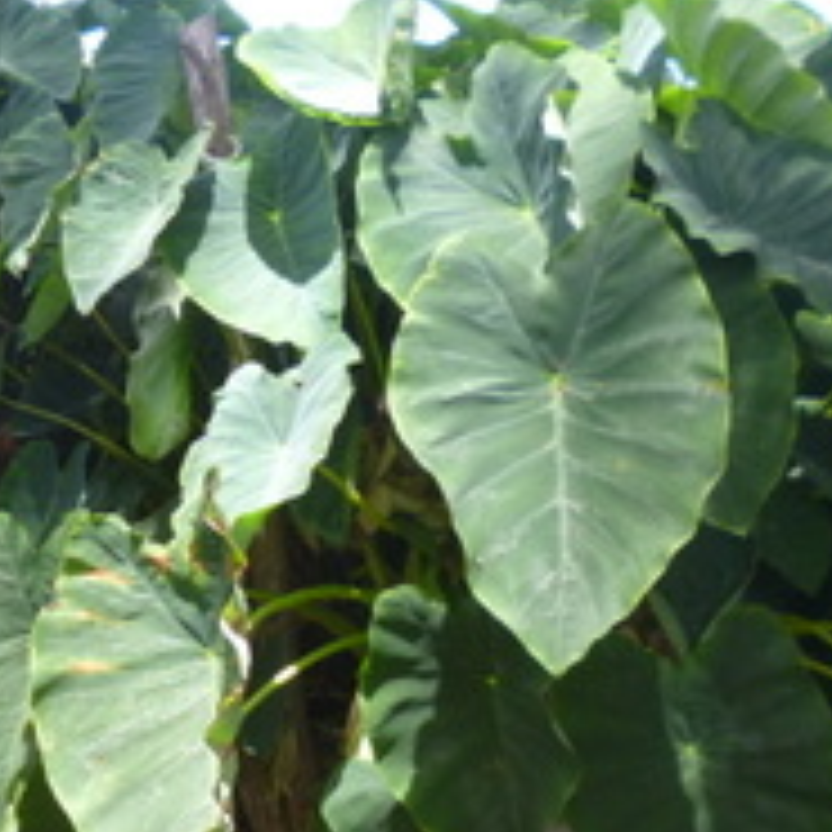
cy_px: 531
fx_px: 1496
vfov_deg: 30.9
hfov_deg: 28.8
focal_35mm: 55
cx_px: -36
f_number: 2.5
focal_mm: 4.3
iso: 100
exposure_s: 1/160
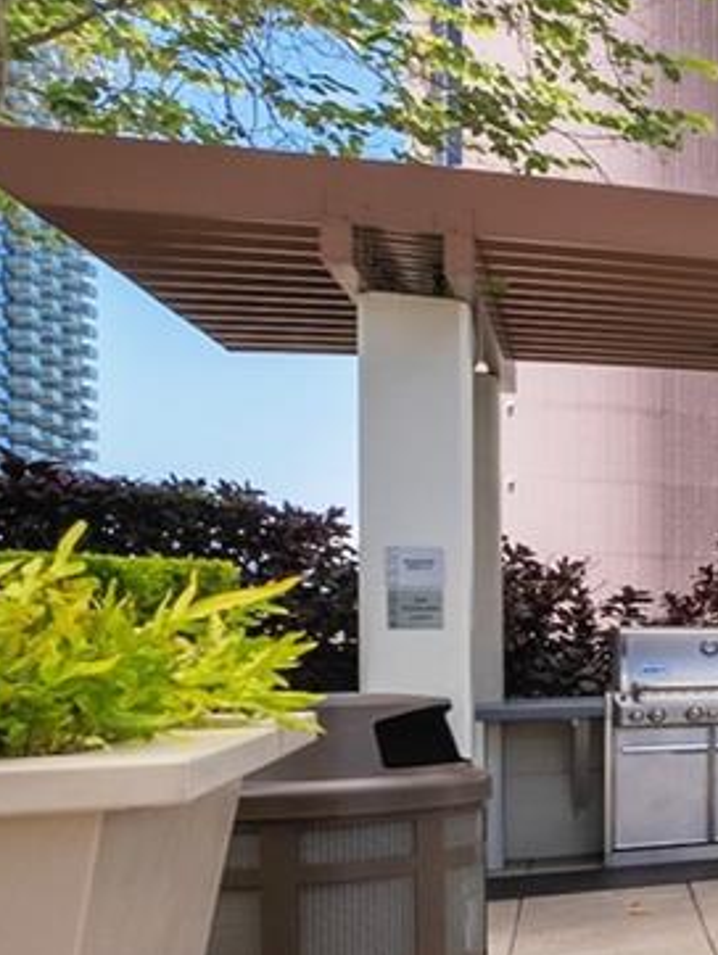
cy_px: 624
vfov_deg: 37.1
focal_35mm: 51
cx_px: 1953
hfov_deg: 13.0
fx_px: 1409
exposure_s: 1/125
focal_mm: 12
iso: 125
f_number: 10
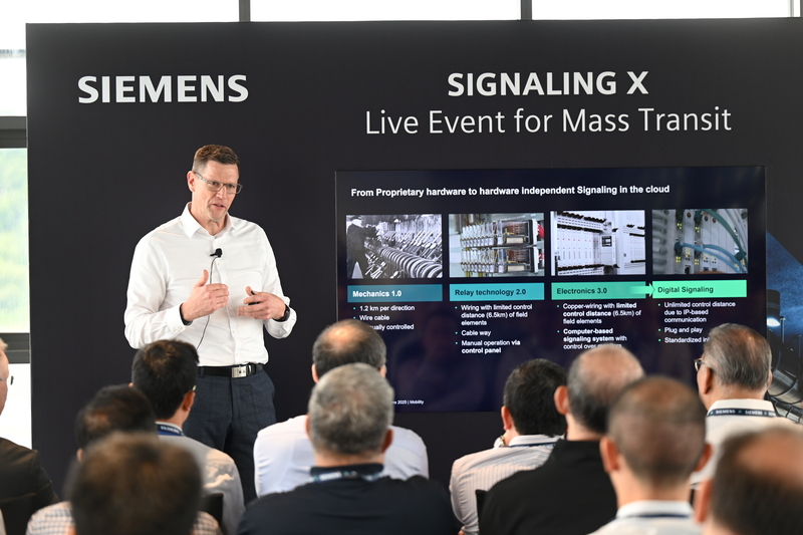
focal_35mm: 93
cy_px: 268
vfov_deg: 14.7
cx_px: 402
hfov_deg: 21.9
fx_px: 2074
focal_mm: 93
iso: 1250
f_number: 2.8
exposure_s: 1/320
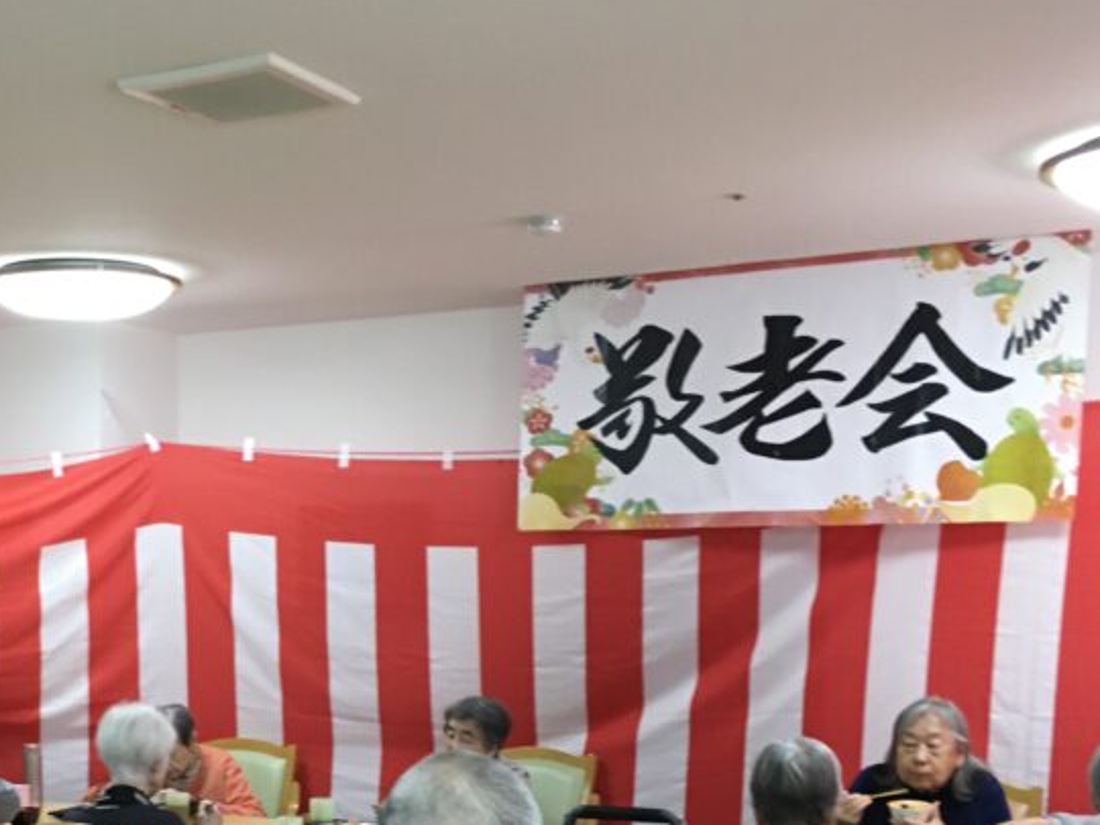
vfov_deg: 25.7
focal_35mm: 55
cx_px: 251
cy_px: 756
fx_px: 1748
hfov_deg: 34.1
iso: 100
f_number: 2.2
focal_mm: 4.15
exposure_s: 1/30
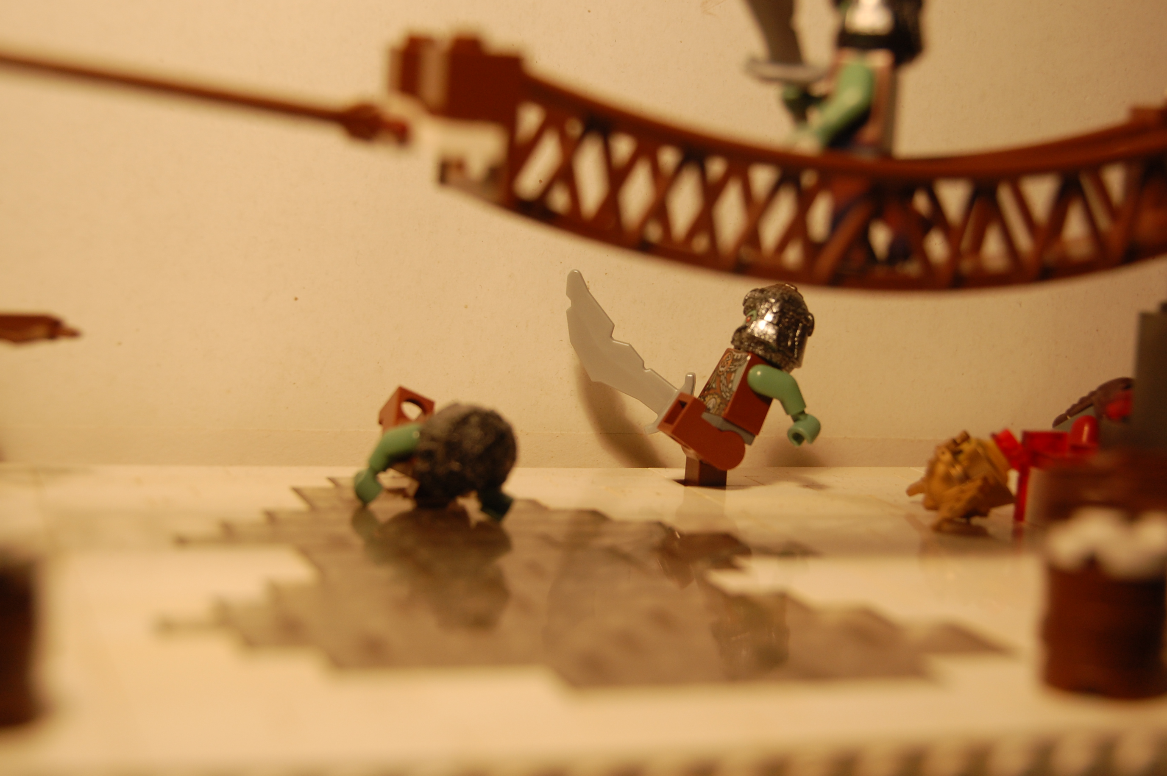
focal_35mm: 59
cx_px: 601
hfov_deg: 34.0
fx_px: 1911
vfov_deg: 23.0
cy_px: 366
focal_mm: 36
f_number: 5
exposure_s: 1/100
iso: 400
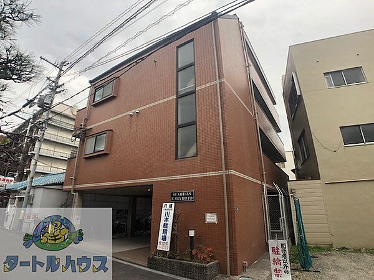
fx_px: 303
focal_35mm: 28
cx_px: 187
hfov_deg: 63.4
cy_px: 140
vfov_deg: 49.7
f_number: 1.8
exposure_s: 1/126
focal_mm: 4
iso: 20
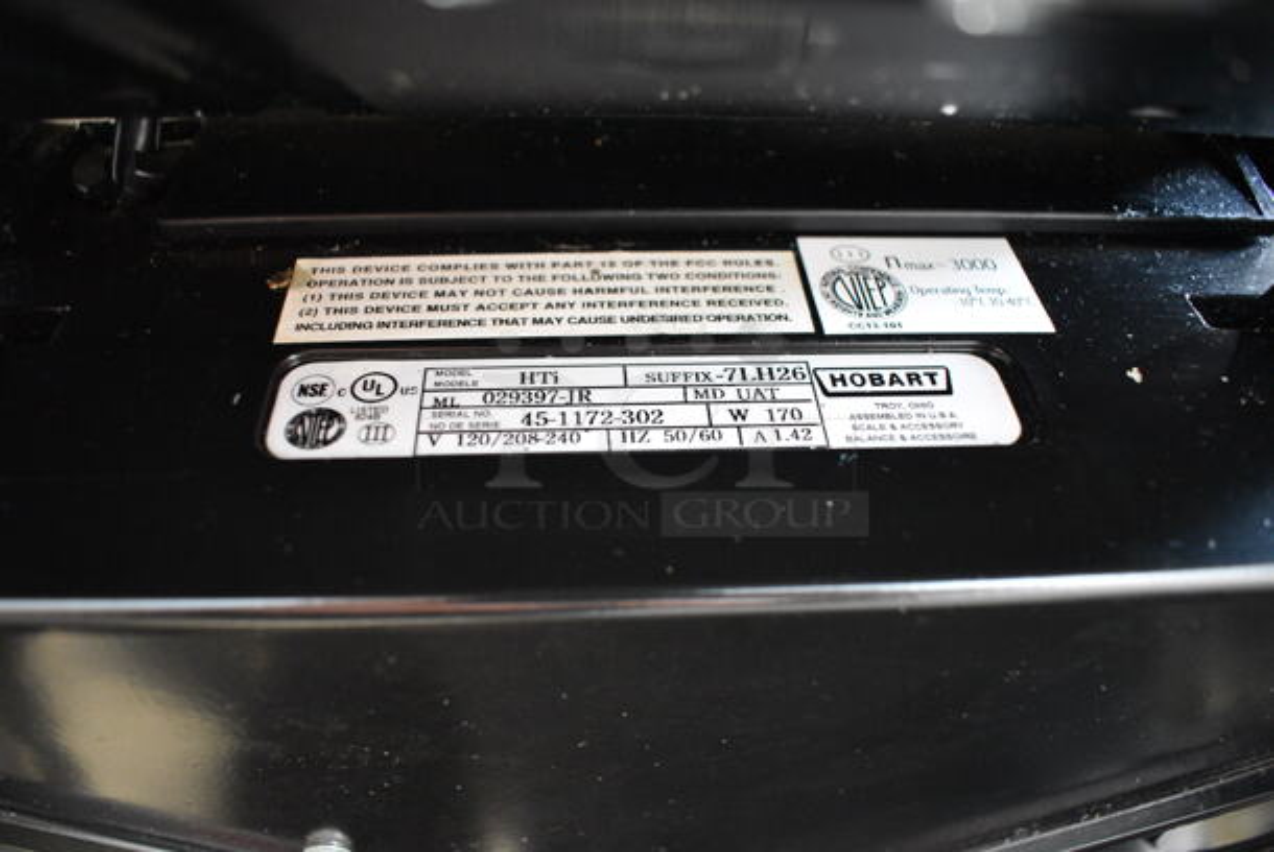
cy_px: 426
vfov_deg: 48.0
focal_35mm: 27
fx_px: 956
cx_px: 637
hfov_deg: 67.3
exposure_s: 1/30
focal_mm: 18
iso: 3600
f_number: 3.5
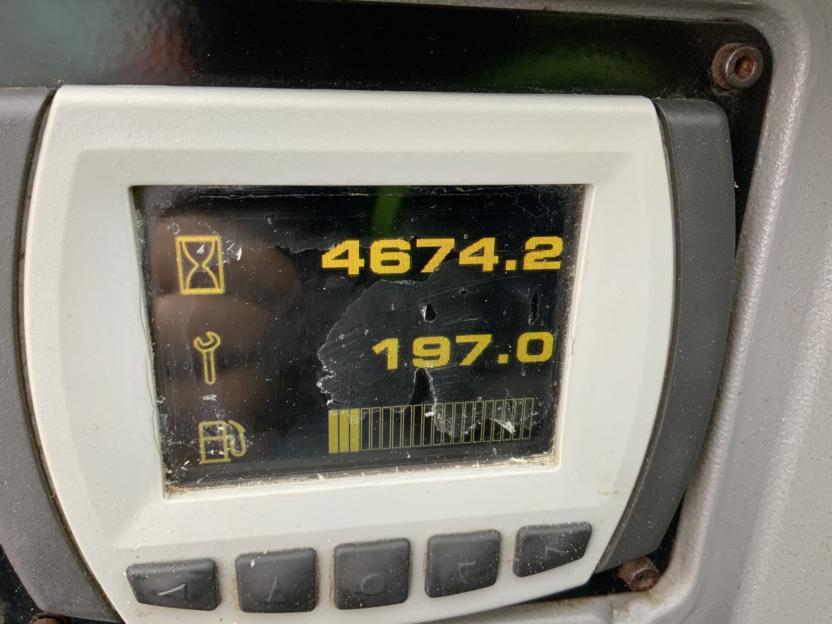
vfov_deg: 48.2
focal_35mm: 29
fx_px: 697
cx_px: 416
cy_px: 312
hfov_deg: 61.7
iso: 64
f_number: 1.8
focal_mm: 3
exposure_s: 1/111
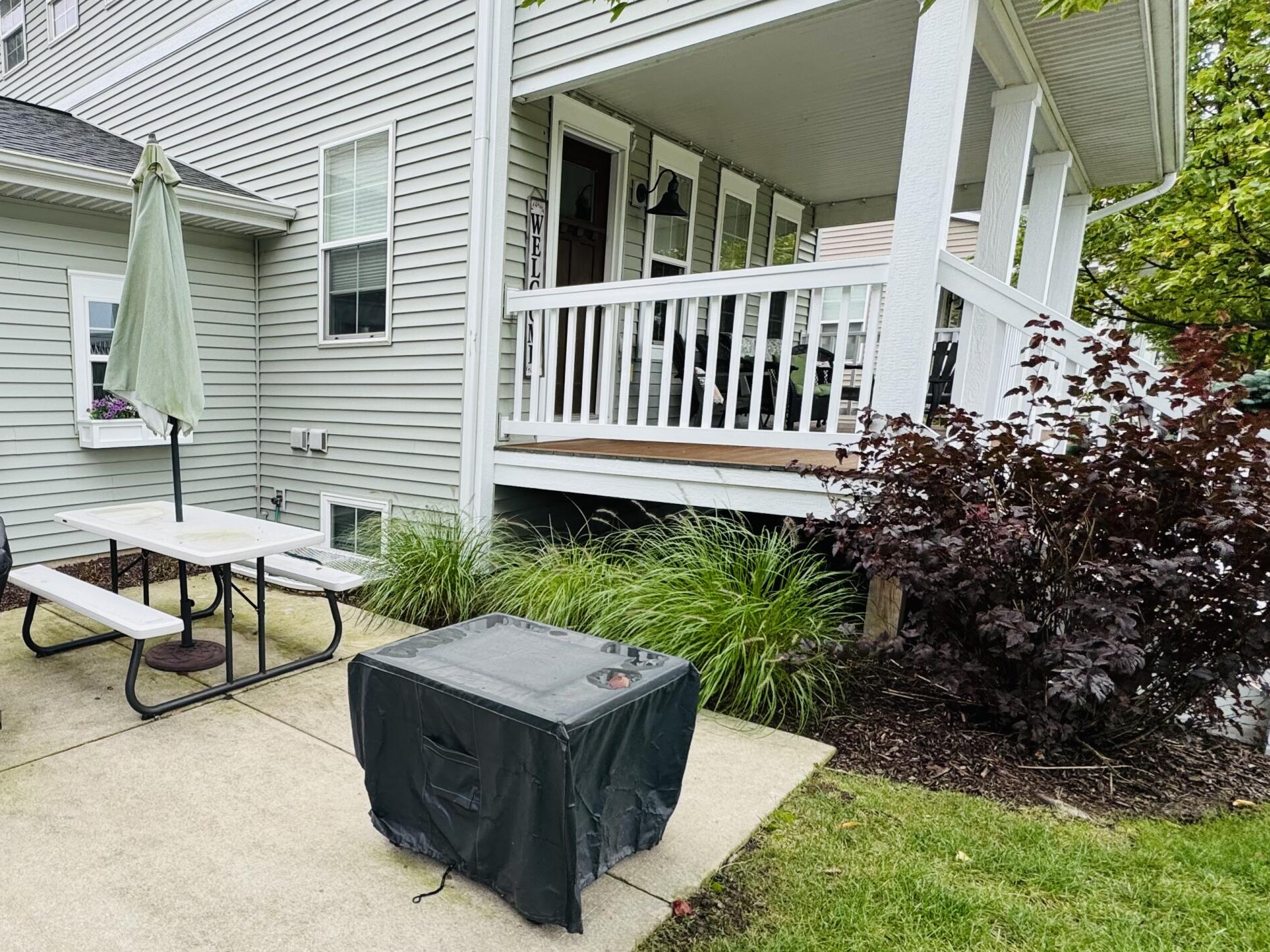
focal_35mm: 22
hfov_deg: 71.1
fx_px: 807
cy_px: 529
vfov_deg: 60.9
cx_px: 313
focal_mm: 2.22
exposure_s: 1/409
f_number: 2.2
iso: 40
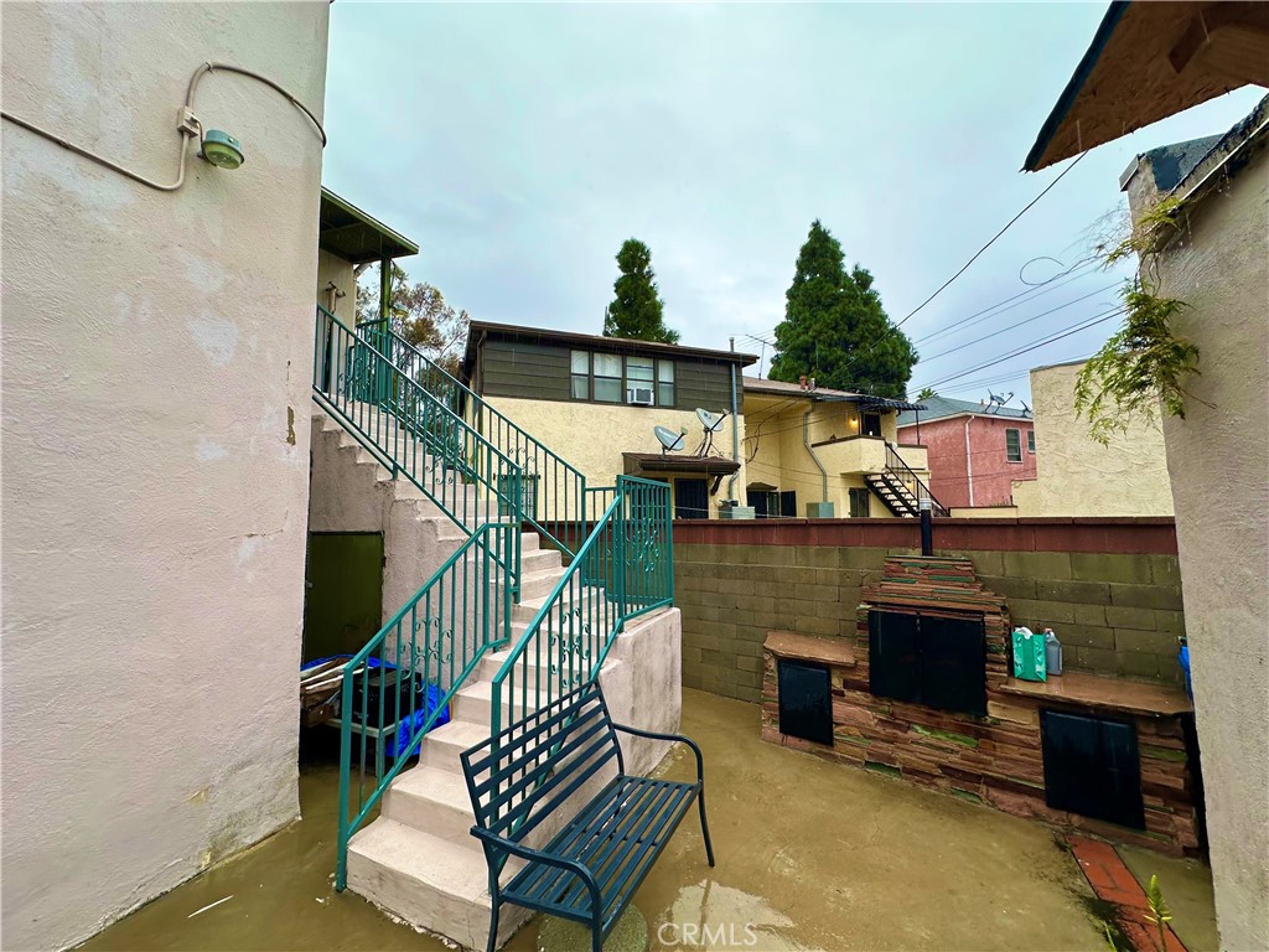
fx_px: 513
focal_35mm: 14
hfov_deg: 102.1
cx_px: 634
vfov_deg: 85.7
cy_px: 476
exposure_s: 1/150
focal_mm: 2.22
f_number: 2.2
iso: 40
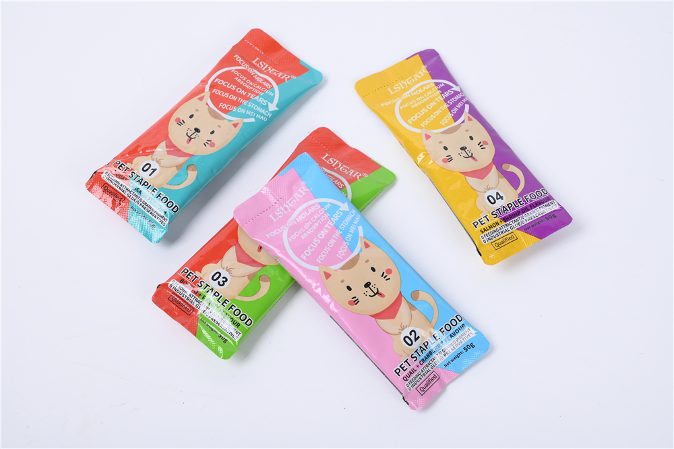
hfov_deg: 31.0
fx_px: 1216
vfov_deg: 20.9
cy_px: 224
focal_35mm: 65
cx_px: 337
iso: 125
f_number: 11
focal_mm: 65
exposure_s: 1/125
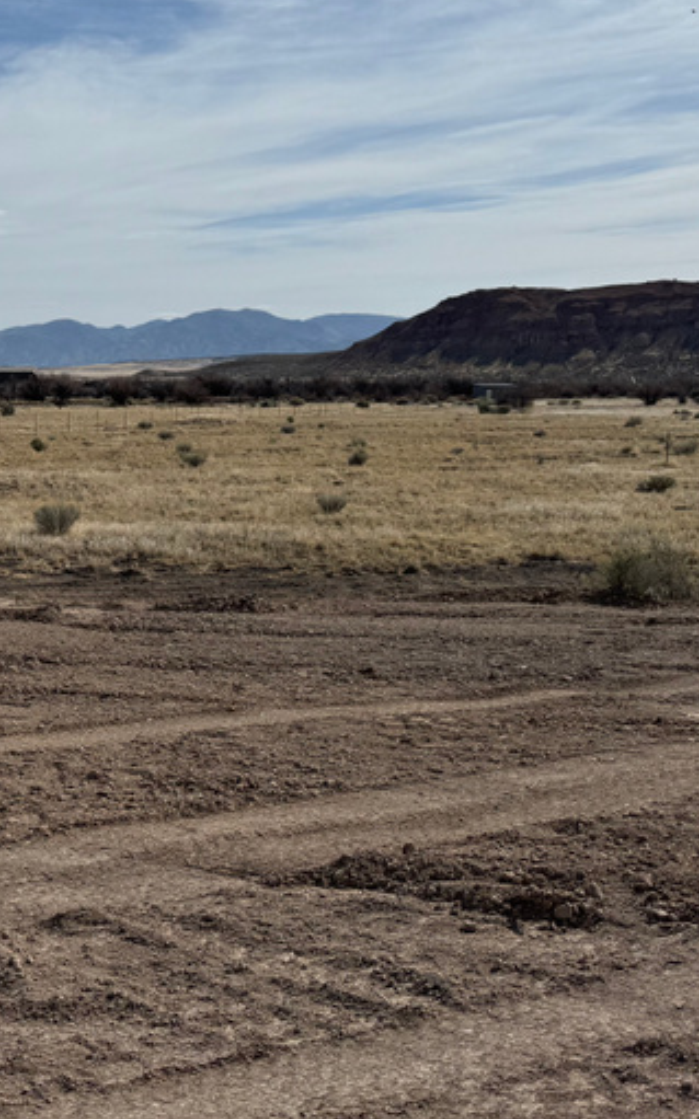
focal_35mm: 51
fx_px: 1556
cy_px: 497
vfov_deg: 39.5
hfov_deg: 23.9
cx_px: -44
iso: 80
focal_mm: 6.76
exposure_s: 1/12346
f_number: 1.78
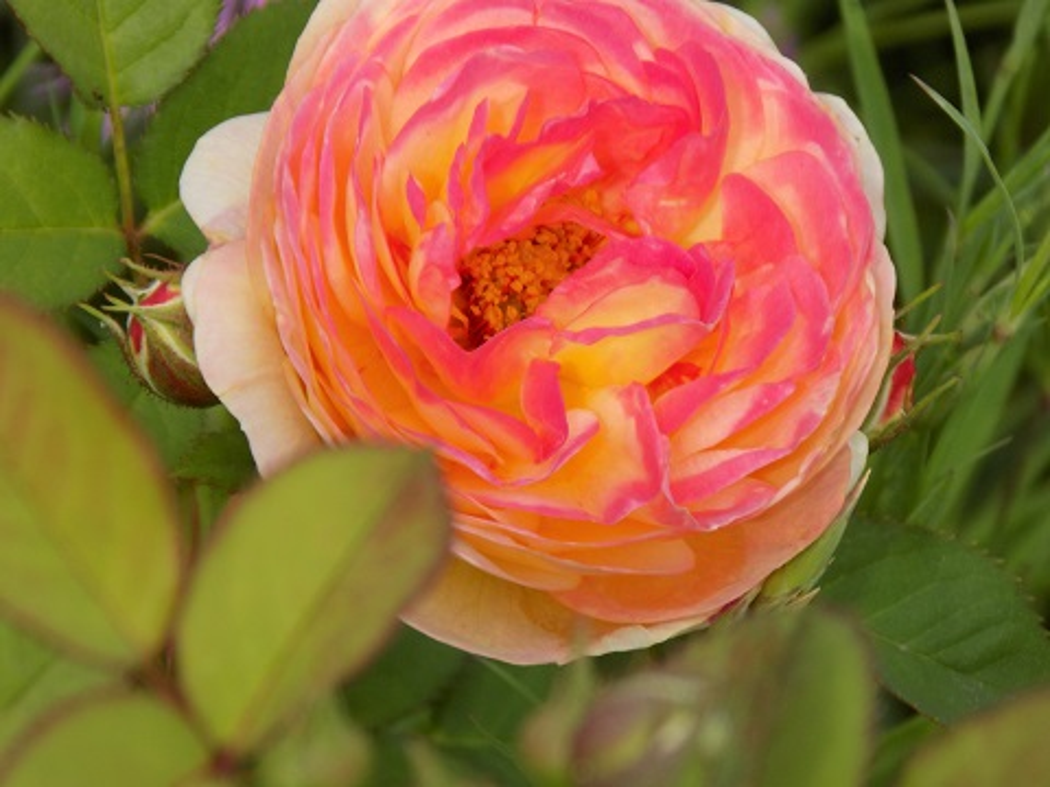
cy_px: 394
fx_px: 14833
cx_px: 525
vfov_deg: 3.0
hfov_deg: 4.1
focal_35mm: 489
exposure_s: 1/200
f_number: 5.9
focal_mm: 87
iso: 80
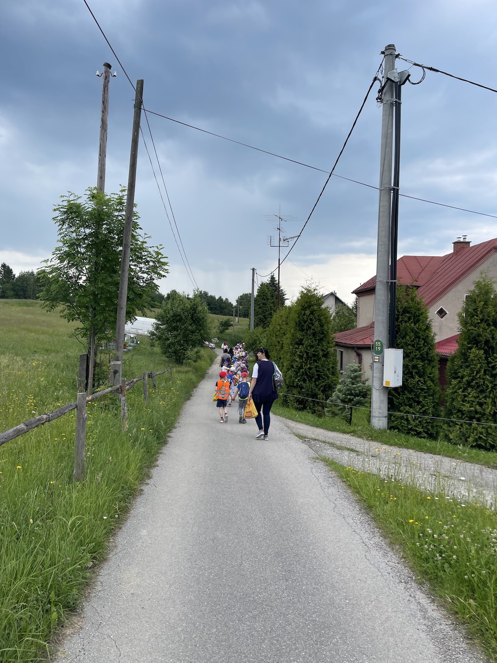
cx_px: 248
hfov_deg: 53.1
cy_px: 332
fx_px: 498
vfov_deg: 67.3
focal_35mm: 26
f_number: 1.6
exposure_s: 1/1098
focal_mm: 5.1
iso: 32
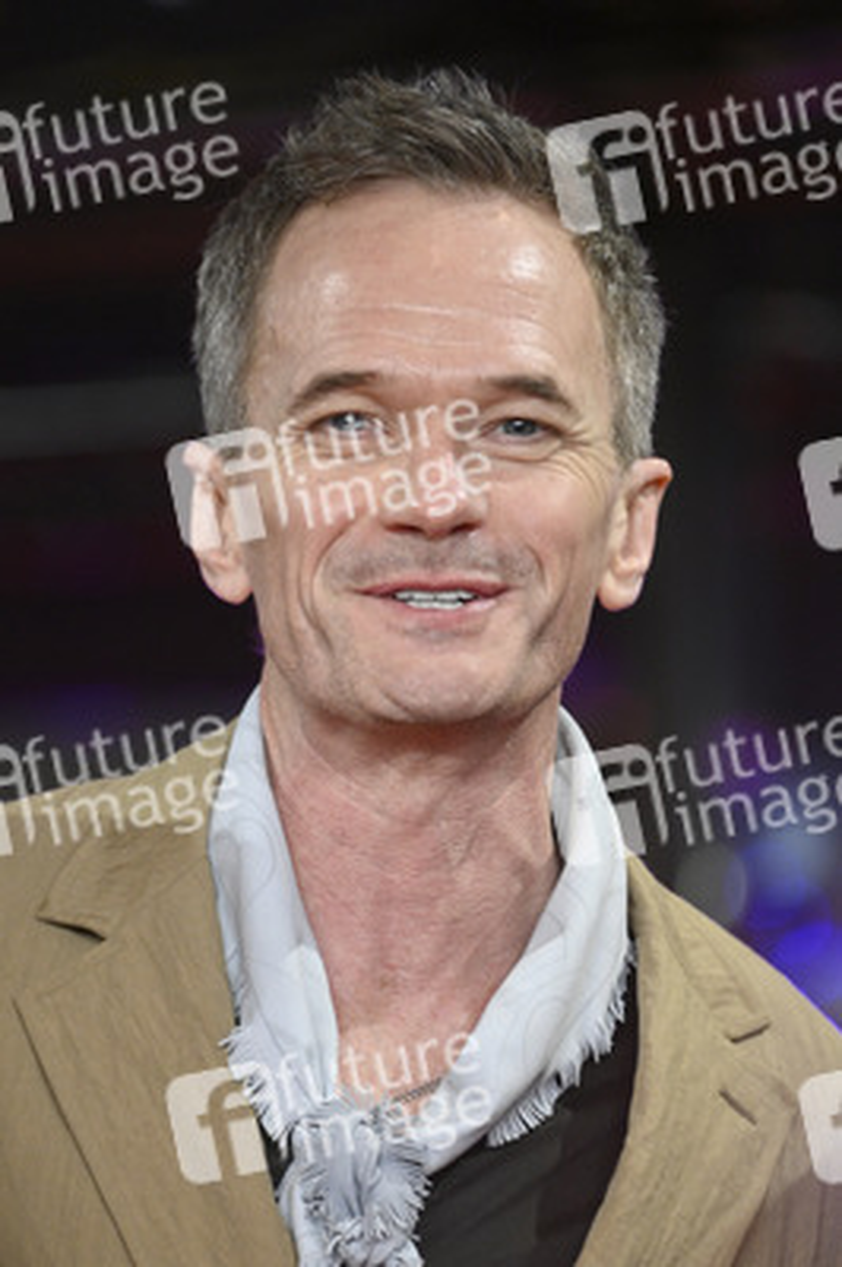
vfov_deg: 6.9
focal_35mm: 300
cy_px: 634
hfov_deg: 4.6
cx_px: 421
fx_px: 10542
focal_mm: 300
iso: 5000
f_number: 5.6
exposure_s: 1/250
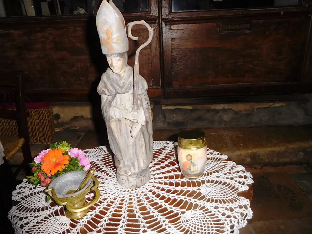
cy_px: 117
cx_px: 156
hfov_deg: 69.4
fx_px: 225
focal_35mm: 25
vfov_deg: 54.9
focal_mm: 4.5
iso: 200
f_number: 3.4
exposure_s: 1/30
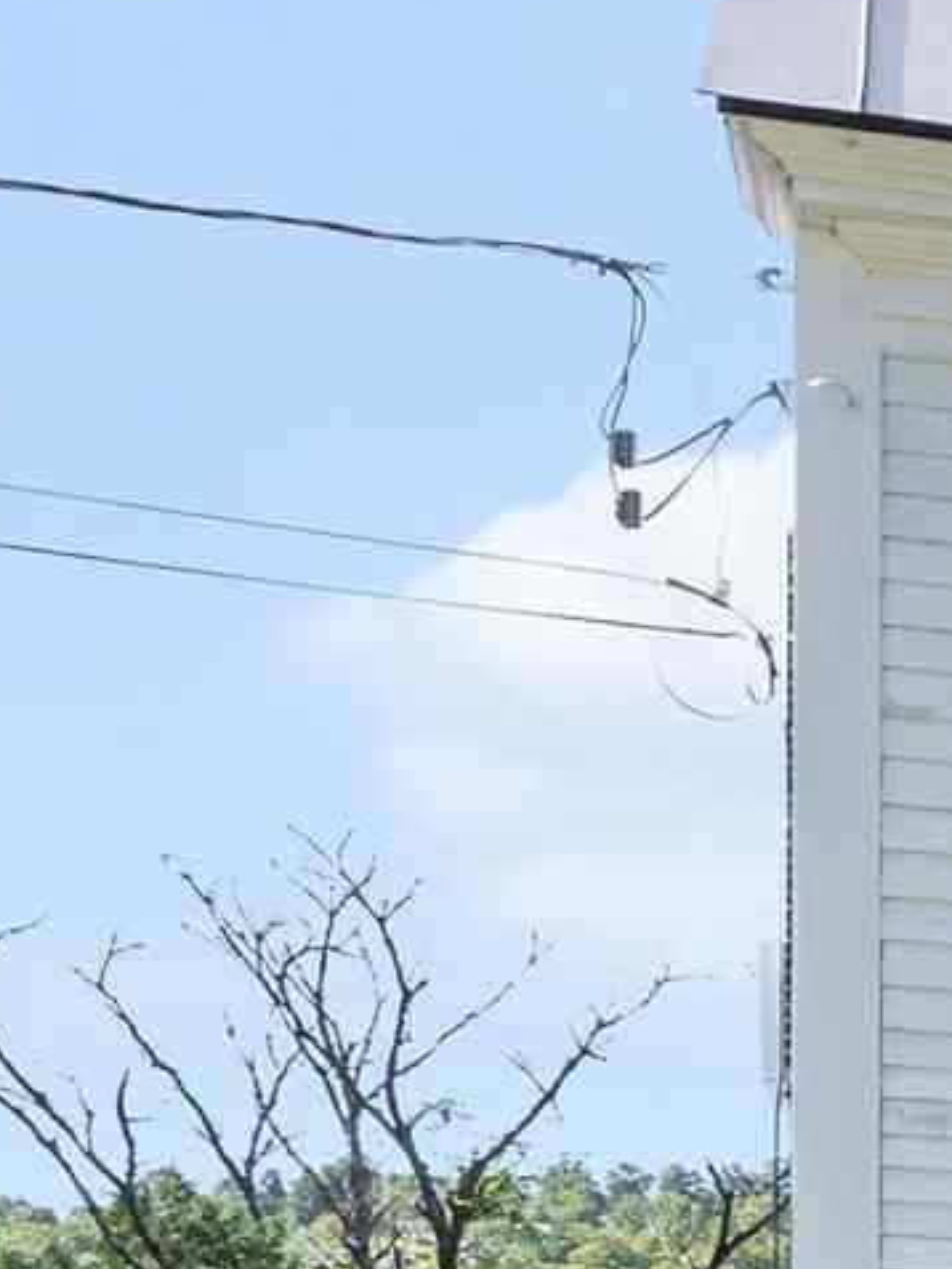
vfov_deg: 14.2
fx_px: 4765
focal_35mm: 130
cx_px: 2649
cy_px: 1876
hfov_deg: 9.5
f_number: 6.3
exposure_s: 1/500
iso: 320
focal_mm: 14
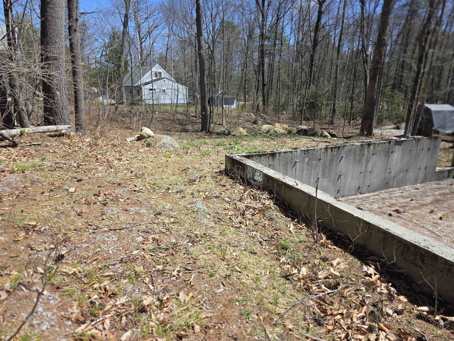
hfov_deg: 73.9
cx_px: 227
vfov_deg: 58.9
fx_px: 302
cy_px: 170
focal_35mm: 23
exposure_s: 1/4145
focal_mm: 6.3
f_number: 1.7
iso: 80
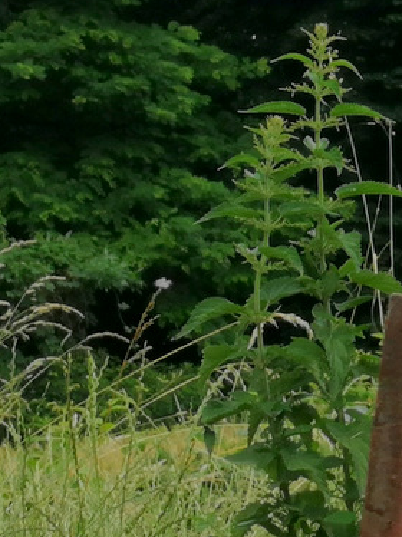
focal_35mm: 184
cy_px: 37
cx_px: 660
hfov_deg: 7.9
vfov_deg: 10.7
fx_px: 2852
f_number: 1.8
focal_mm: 3.95
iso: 50
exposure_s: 1/874
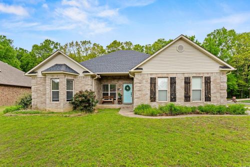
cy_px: 84
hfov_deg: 91.5
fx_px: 122
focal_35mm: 18
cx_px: 125
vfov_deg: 68.7
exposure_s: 1/200
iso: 400
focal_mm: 11.7
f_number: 7.1
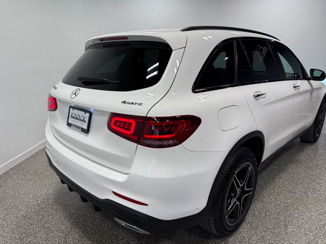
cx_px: 163
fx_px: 226
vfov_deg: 56.8
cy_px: 122
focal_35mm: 24
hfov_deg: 71.6
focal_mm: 6.76
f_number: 1.78
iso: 80
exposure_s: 1/504
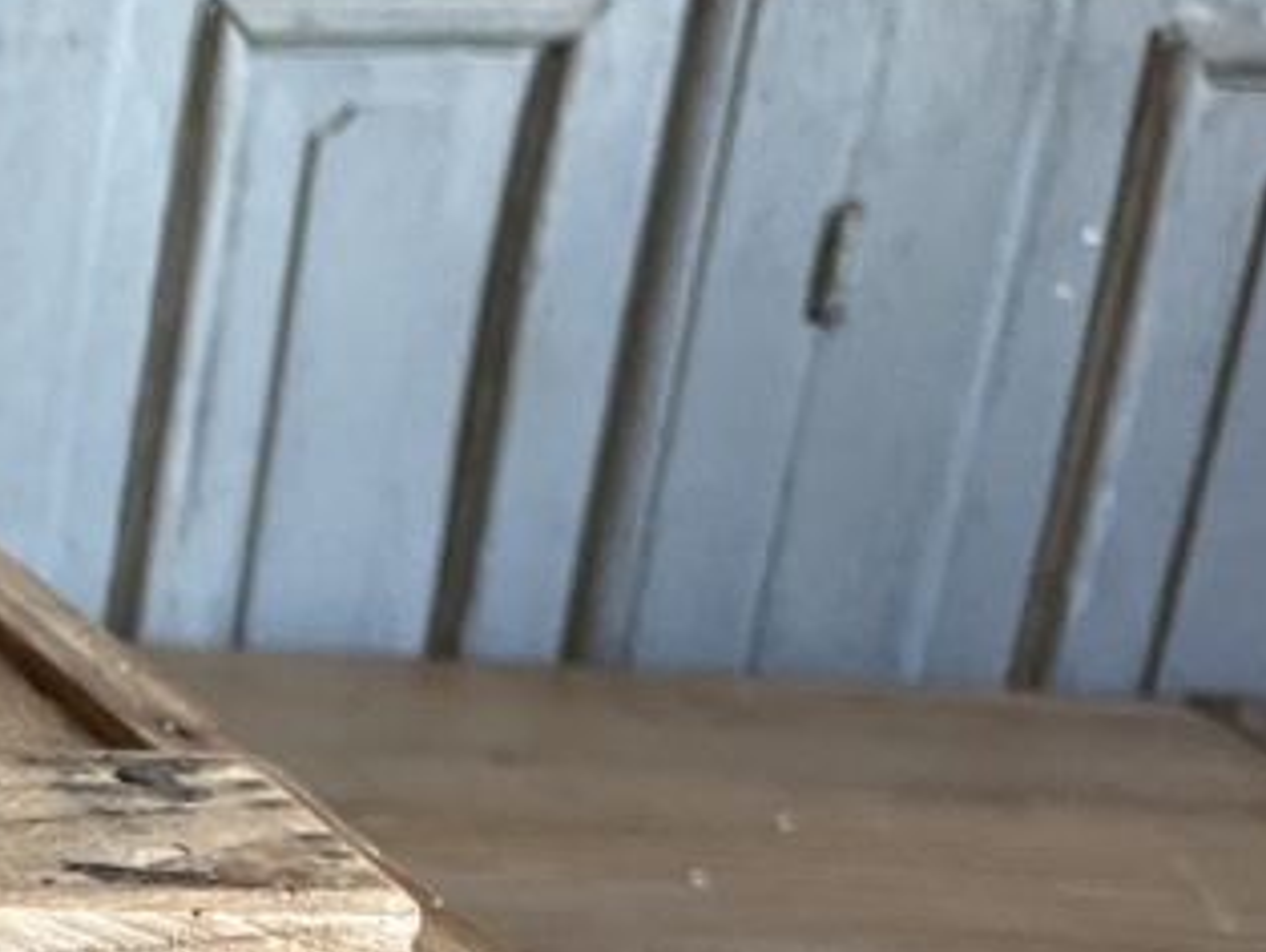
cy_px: 1127
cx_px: -893
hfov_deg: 16.8
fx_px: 3660
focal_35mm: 100
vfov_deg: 14.4
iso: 200
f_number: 1.6
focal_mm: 4.2
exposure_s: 1/50
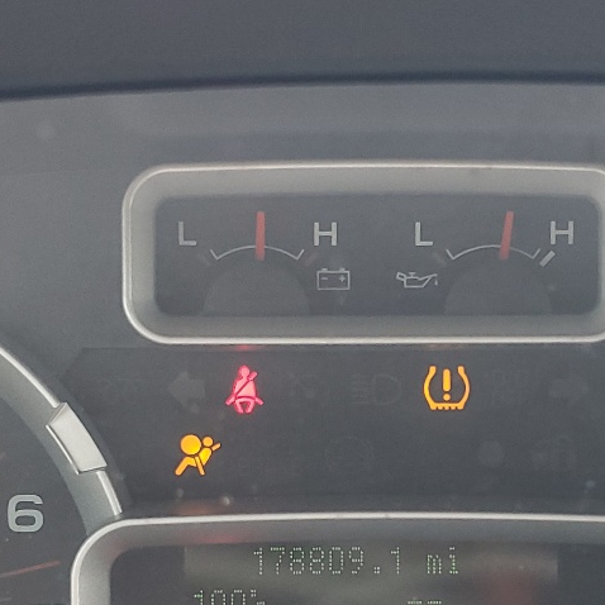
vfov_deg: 22.2
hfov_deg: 22.5
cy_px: 482
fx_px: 1523
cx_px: 309
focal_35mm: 77
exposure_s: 1/50
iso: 65
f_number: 1.5
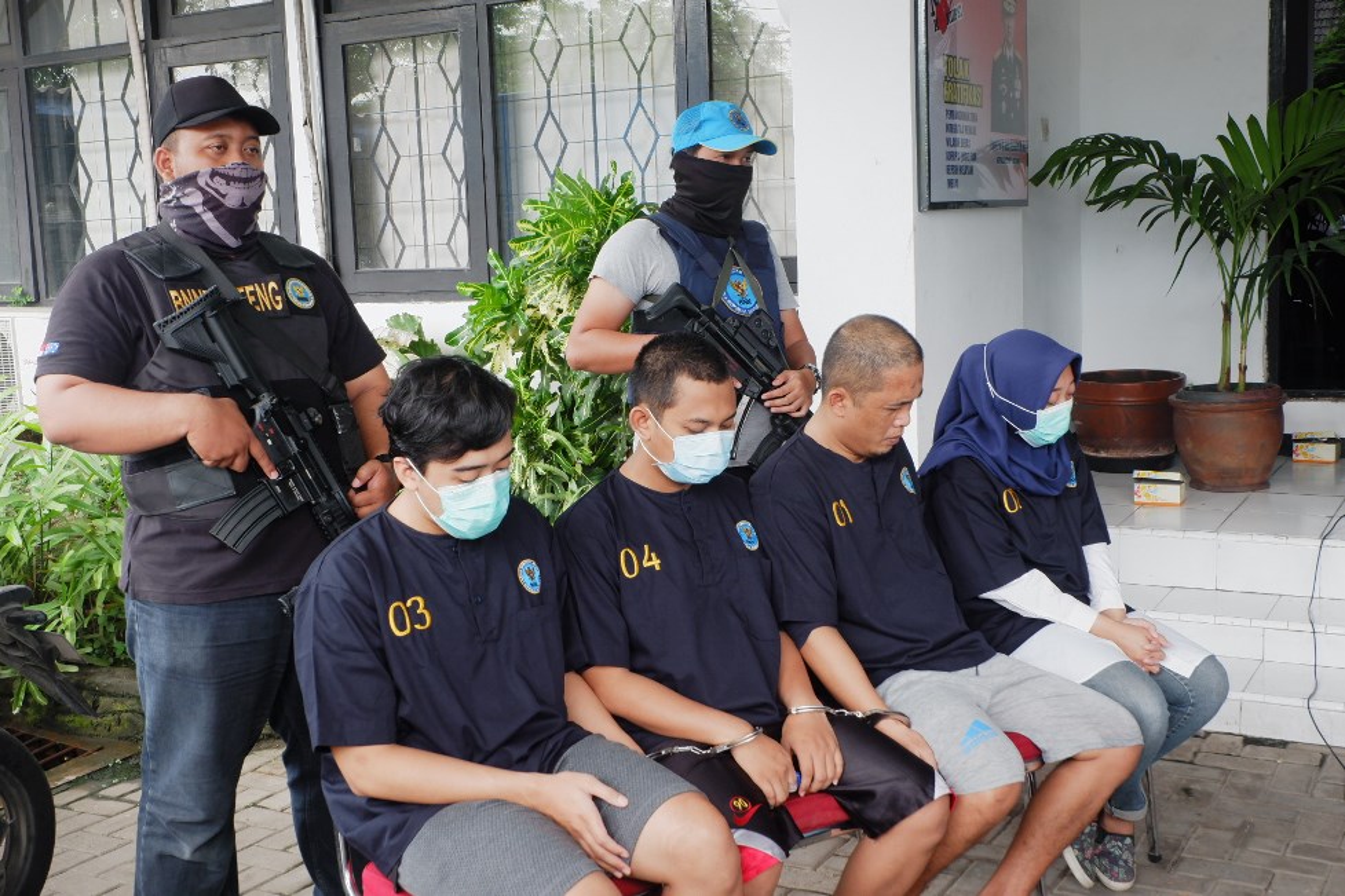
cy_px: 448
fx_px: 1457
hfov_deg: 49.6
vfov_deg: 34.2
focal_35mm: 39
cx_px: 672
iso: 1000
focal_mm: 26.9
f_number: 10
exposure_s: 1/60
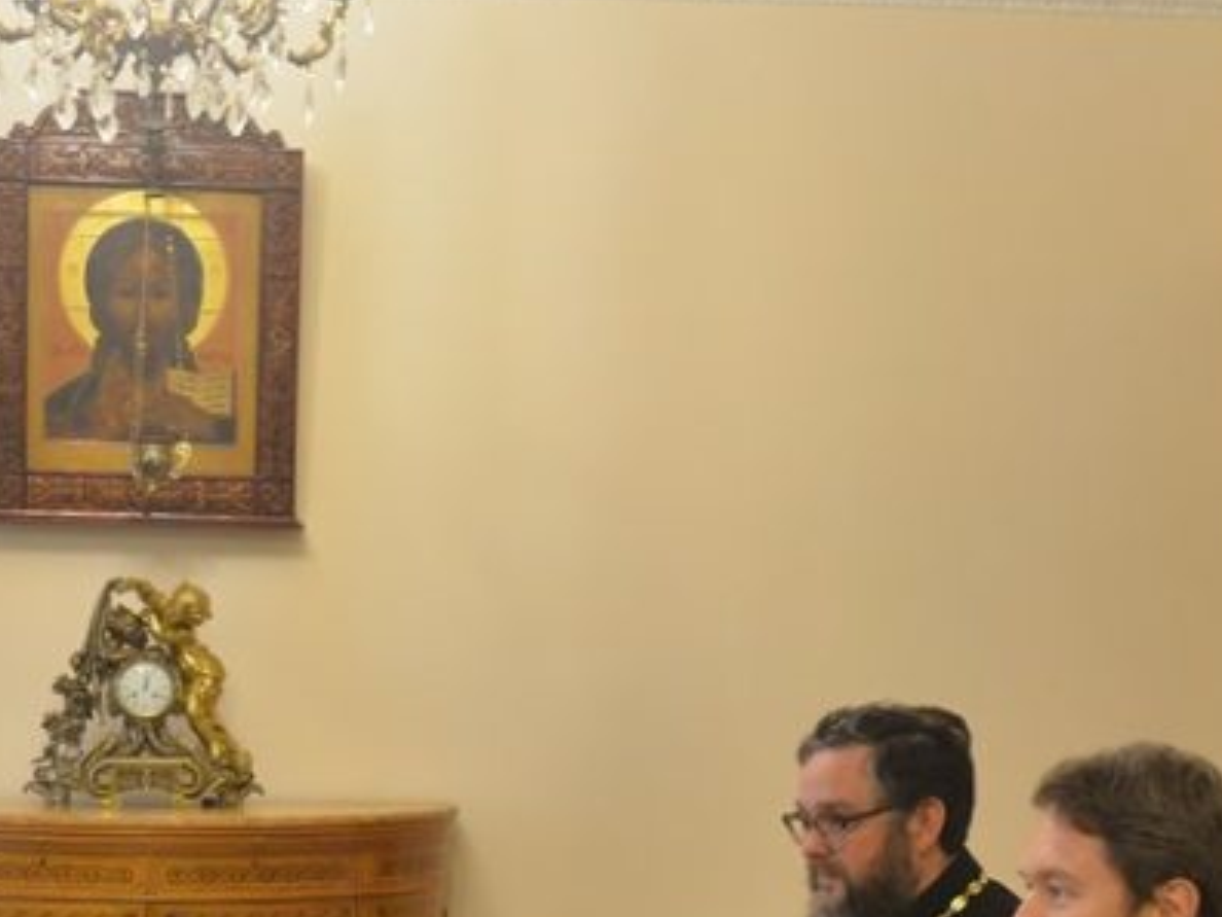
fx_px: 2718
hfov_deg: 25.0
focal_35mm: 77
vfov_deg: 18.7
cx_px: 275
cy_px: 863
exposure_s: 1/60
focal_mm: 31
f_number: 3.2
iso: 1600
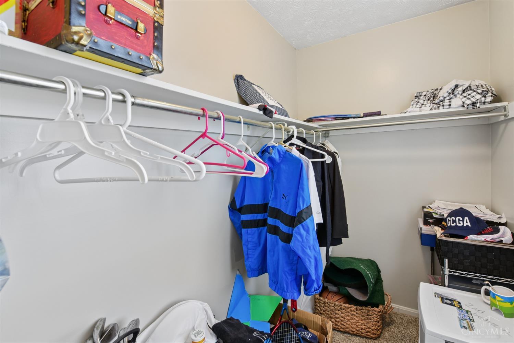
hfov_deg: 104.3
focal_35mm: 14
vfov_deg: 81.2
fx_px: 200
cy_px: 172
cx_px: 257
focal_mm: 14
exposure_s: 1/13
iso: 400
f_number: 8
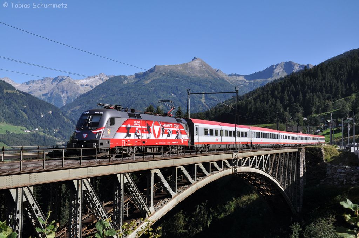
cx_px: 180
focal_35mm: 42
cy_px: 119
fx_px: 418
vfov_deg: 31.8
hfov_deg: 46.5
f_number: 8
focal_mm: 28
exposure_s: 1/500
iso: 200
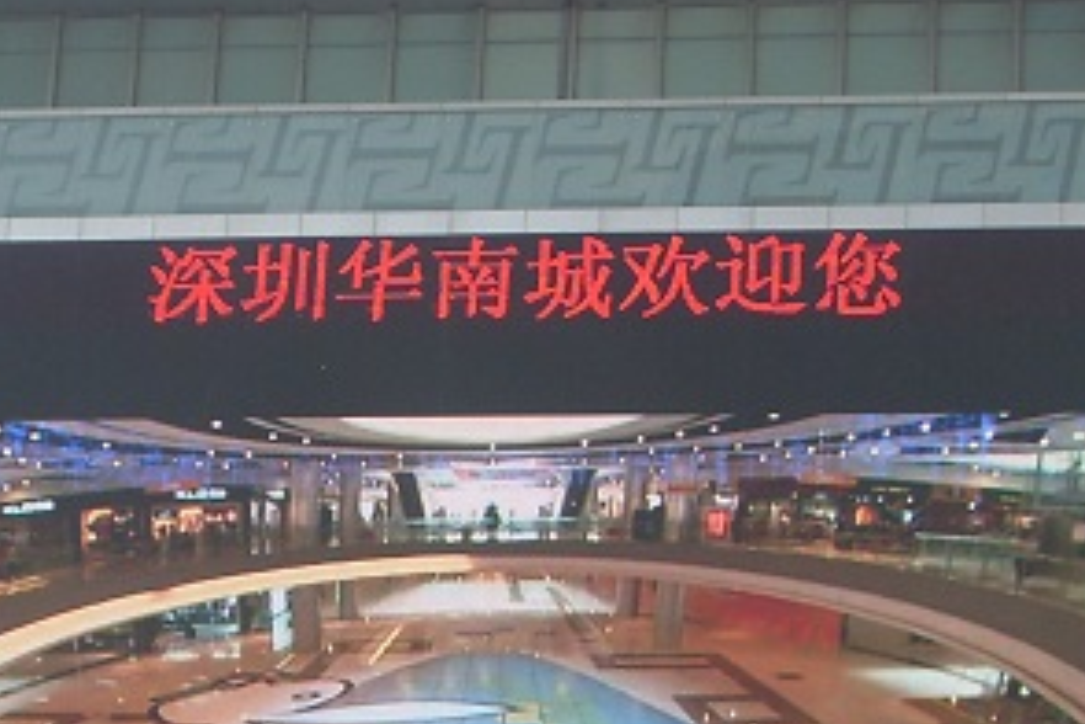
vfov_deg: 9.1
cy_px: 731
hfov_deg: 13.7
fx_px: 4520
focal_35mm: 150
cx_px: 613
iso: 80
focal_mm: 8.4
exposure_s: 1/125
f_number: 8.4
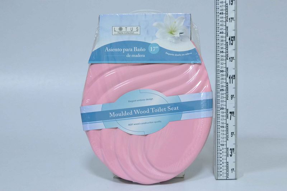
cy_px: 96
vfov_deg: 34.2
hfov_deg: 49.6
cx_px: 144
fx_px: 311
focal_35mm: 39
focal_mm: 26
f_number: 4.2
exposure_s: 1/60
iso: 3200
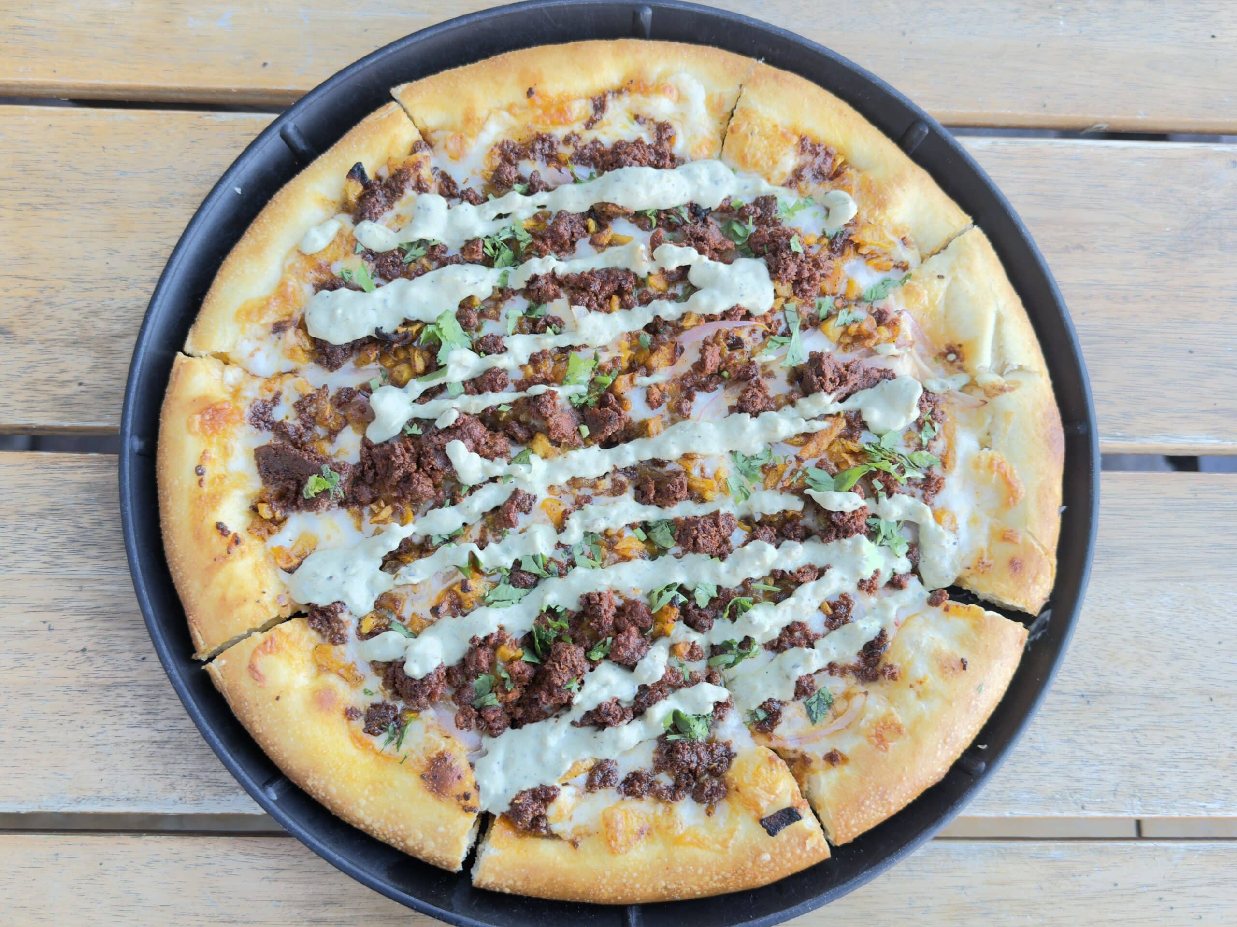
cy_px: 464
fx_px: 1251
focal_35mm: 35
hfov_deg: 52.6
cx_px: 618
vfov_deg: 40.7
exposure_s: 1/71
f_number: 1.78
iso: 200
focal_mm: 6.76
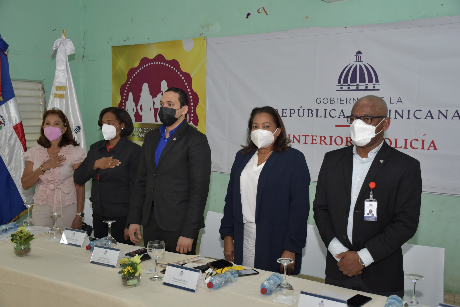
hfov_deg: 49.6
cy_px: 154
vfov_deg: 34.2
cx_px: 230
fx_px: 498
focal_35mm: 39
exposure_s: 1/125
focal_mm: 26
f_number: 3.8
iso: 500
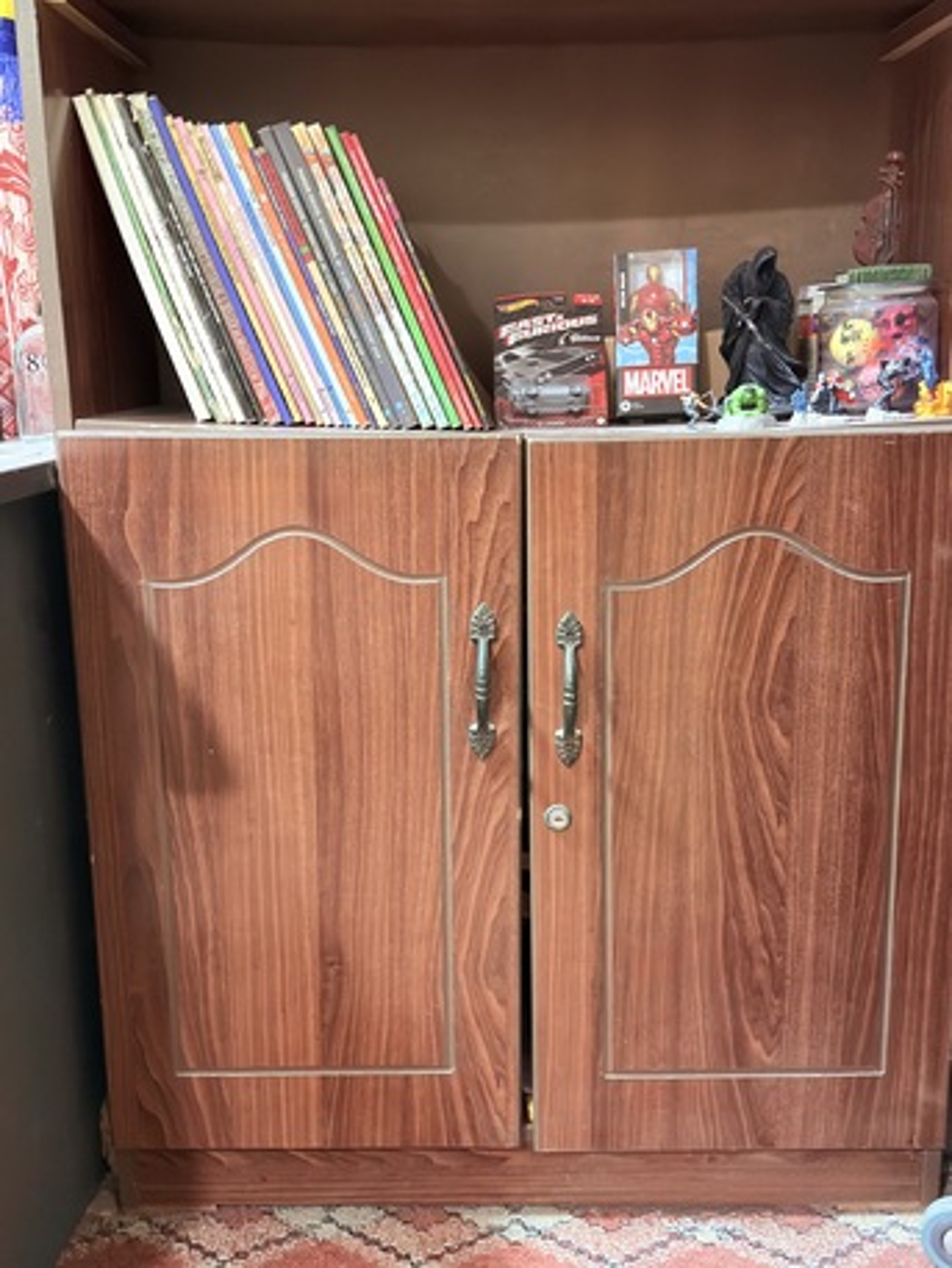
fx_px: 1283
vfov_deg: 52.6
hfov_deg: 40.7
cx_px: 476
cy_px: 634
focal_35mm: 35
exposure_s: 1/17
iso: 640
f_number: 1.78
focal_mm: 6.76
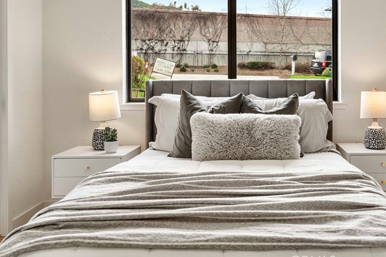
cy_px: 76
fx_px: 386
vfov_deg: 36.3
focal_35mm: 36
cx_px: 261
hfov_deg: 52.0
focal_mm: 24
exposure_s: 1/20
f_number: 9
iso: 640
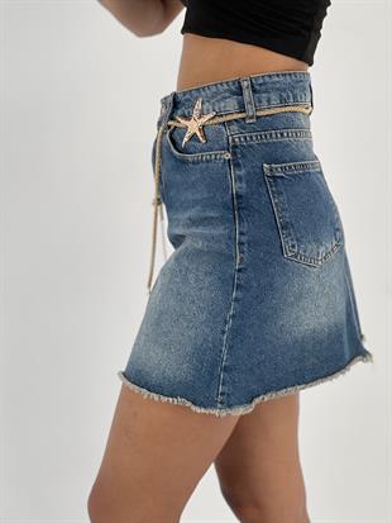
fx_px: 1162
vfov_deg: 25.3
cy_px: 262
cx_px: 196
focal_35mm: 77
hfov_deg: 19.1
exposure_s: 1/100
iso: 50
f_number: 2.8
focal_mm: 9
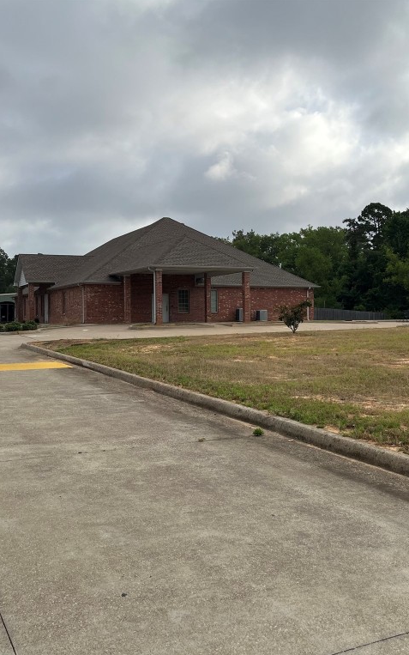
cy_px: 327
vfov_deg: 52.7
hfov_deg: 34.1
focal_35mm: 37
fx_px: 660
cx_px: 273
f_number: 1.6
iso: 50
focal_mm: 5.1
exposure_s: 1/3049
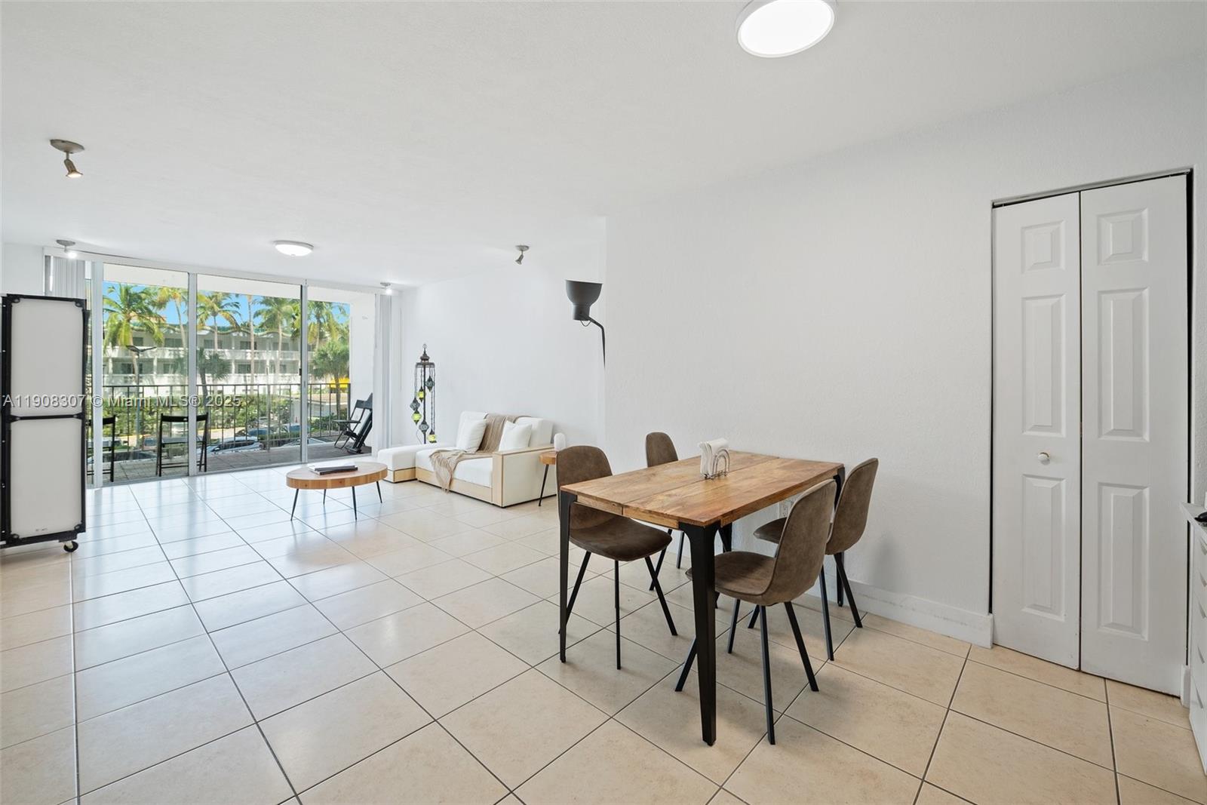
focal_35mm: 15
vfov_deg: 77.3
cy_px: 402
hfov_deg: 100.4
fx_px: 503
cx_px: 604
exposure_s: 1/15
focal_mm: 15
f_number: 8
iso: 320
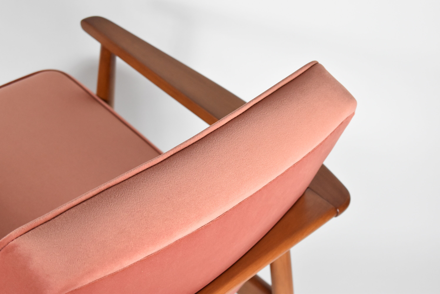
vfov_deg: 16.6
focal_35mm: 82
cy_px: 147
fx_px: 1009
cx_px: 220
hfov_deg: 24.6
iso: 1800
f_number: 5.6
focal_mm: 55
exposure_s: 1/125
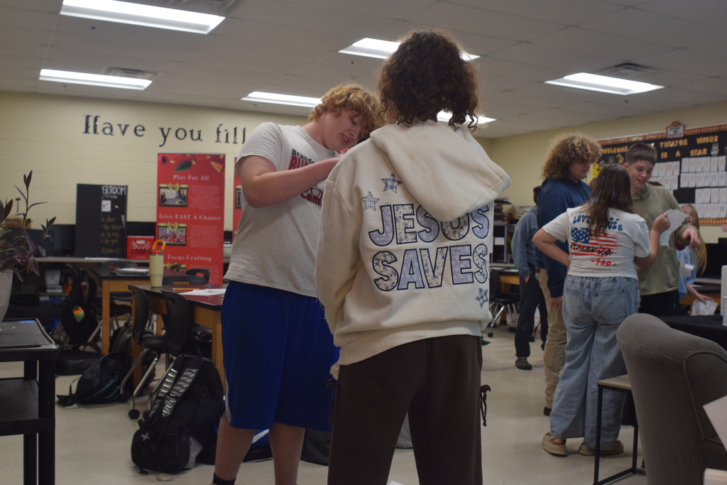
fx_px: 727
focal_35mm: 36
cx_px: 364
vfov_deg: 36.9
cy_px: 242
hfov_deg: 53.1
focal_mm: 24
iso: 560
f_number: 4
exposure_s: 1/60
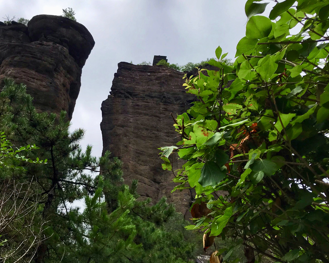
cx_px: 135
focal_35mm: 38
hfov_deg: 47.7
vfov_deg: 39.2
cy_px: 137
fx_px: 370
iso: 20
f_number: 1.8
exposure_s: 1/4808
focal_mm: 3.99
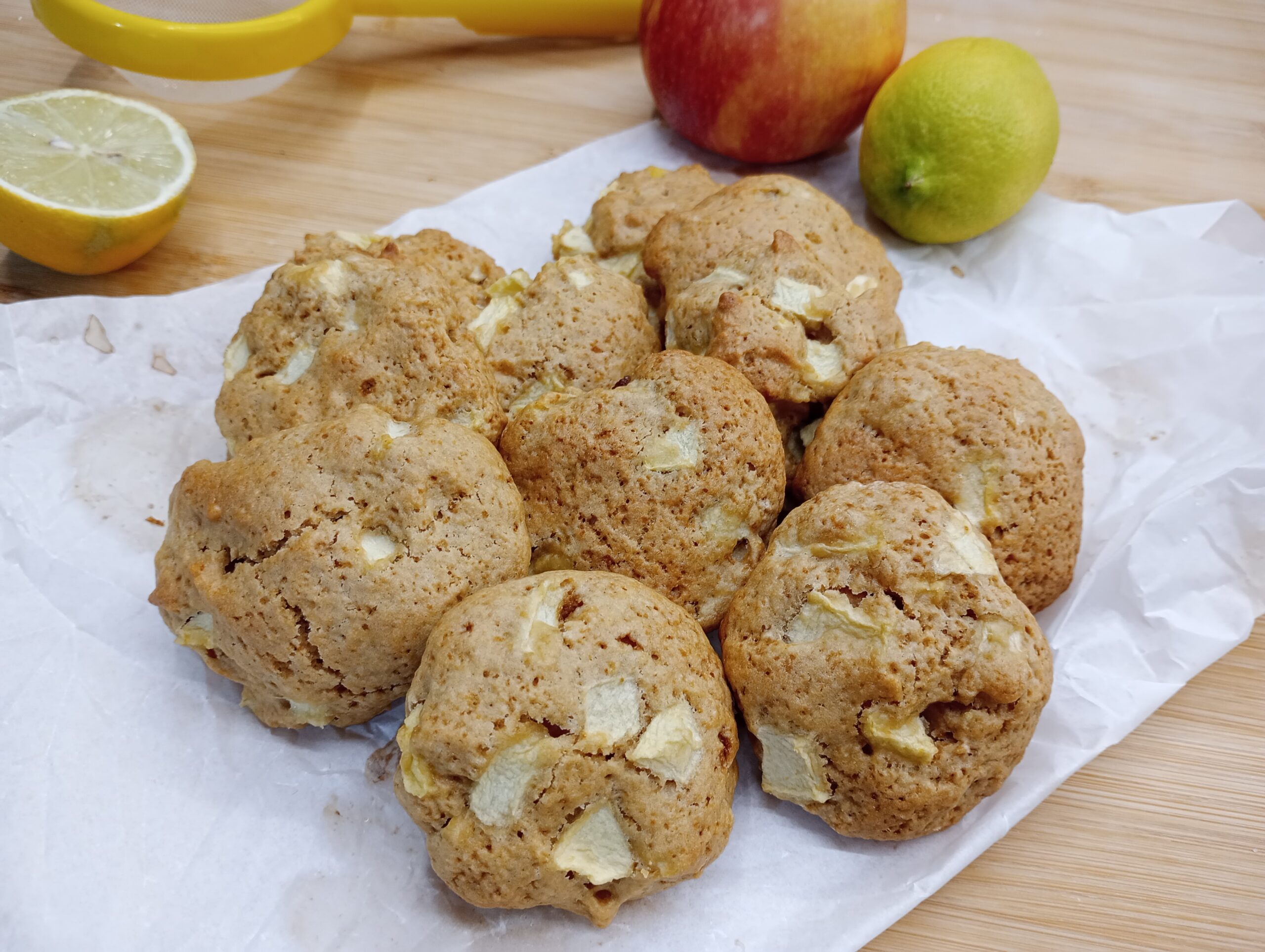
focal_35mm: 28
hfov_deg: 63.4
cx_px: 632
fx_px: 1025
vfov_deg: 49.9
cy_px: 476
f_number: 1.8
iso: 357
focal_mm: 4.27
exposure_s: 1/33.3
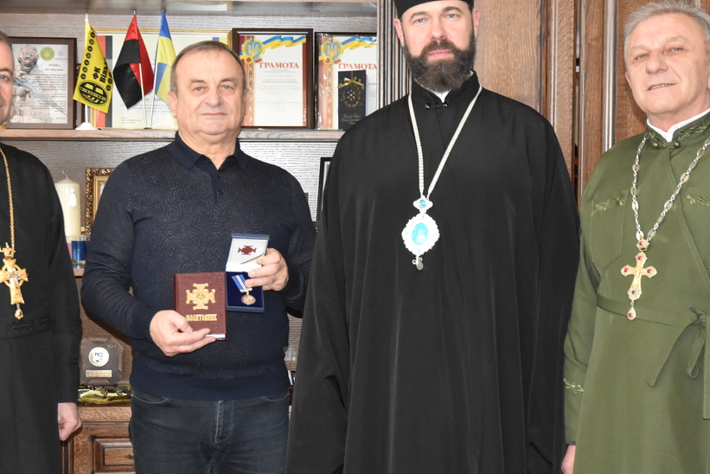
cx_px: 329
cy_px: 237
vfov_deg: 17.5
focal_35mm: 78
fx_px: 1539
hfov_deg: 26.0
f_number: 4.2
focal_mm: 38
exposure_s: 1/60
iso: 3600
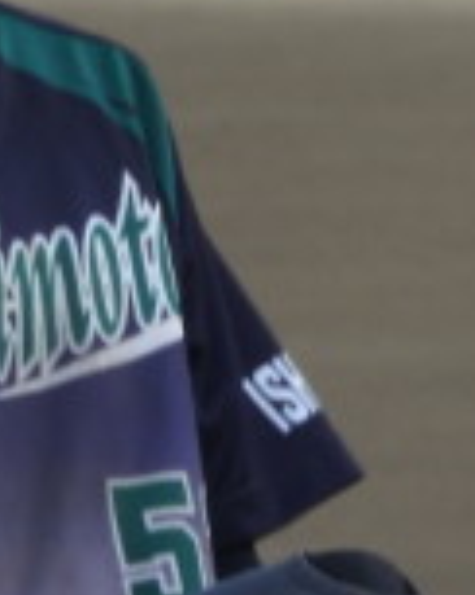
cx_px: 767
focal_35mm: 1034
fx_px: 18207
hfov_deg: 1.5
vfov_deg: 1.9
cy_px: 101
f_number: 5.5
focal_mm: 48.4
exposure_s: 1/320
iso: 100
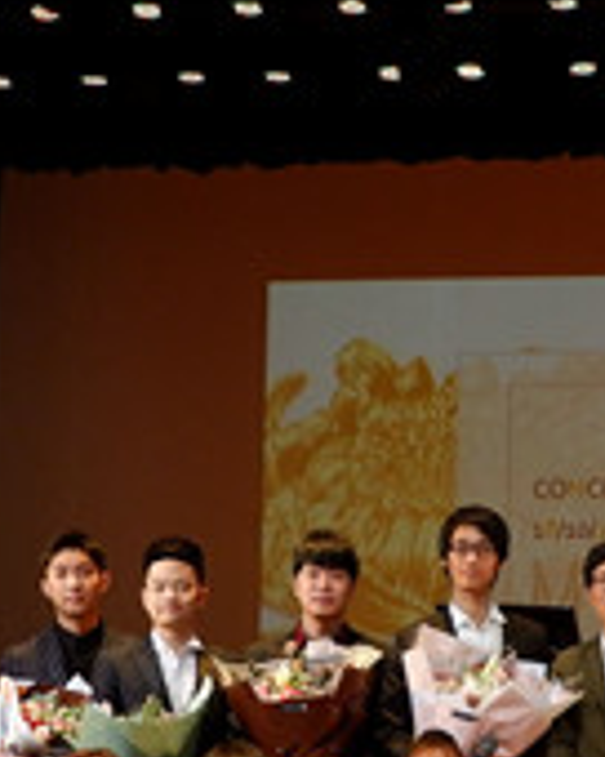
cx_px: 516
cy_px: 534
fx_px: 2440
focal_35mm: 109
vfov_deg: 17.6
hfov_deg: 14.0
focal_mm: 22.2
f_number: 4
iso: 1250
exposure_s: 1/140
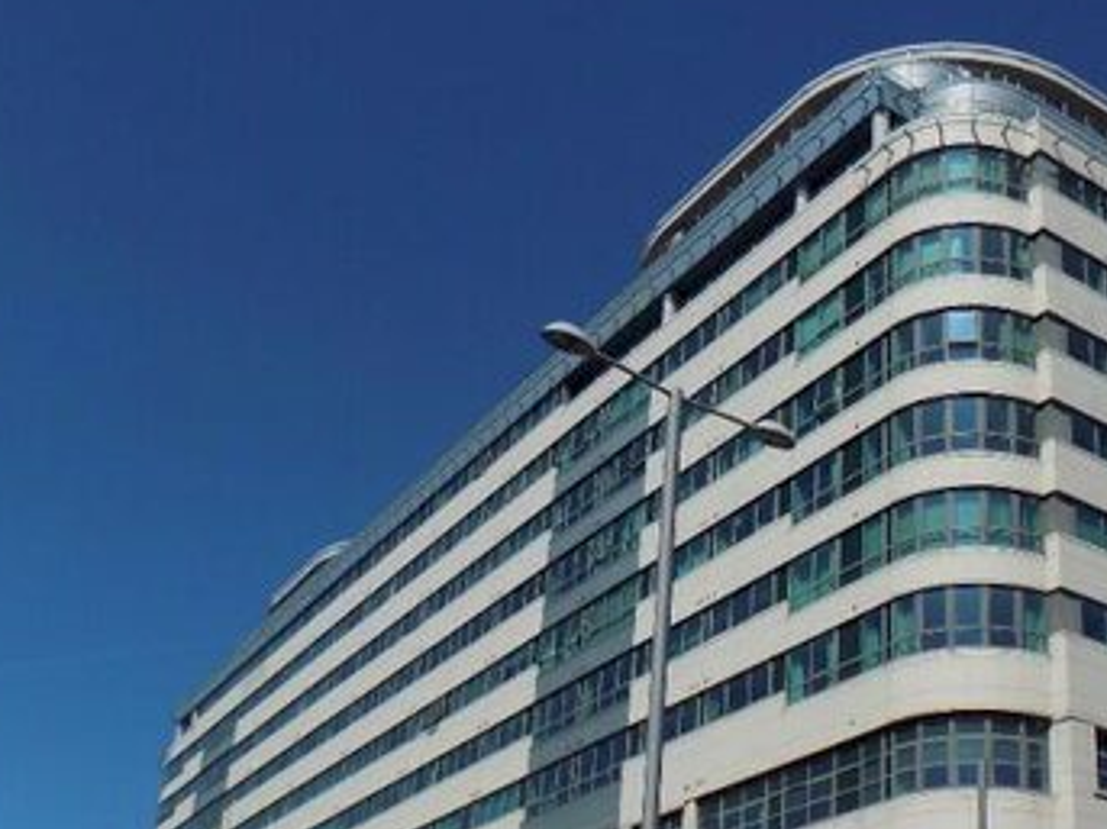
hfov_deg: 39.4
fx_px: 1503
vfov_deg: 30.2
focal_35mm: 47
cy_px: 650
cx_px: 823
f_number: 9.9
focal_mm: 4
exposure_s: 1/200
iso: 80
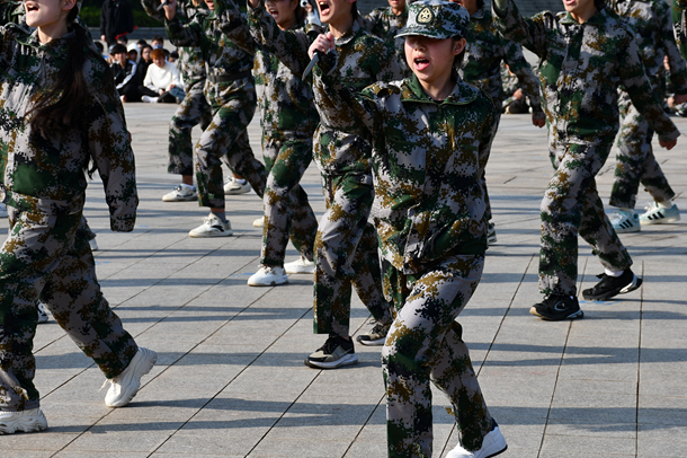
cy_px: 198
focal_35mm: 122
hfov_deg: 16.8
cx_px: 309
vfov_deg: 11.2
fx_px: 2327
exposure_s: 1/250
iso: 100
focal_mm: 62
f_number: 8
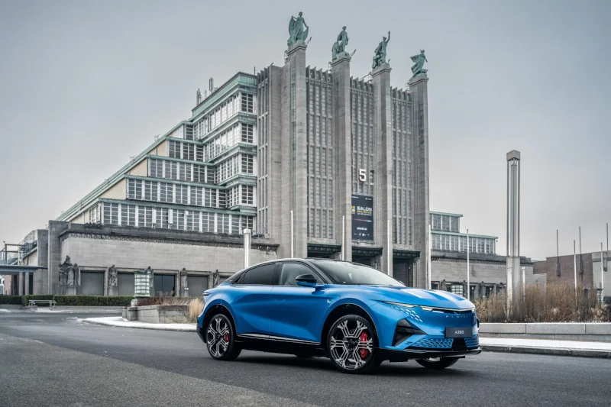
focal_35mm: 35
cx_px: 306
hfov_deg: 54.4
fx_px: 594
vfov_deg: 37.8
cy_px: 204
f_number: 4
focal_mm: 35
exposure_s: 1/60
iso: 250
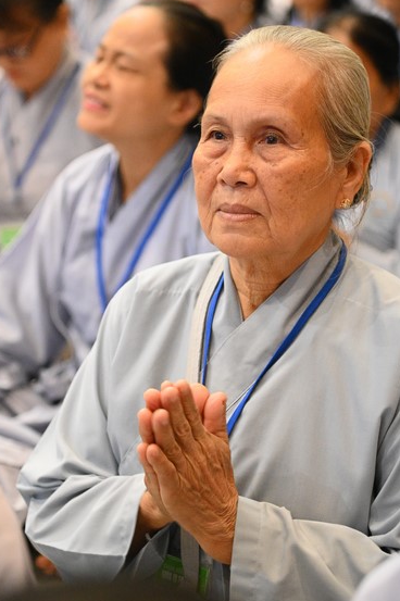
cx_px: 170
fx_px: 2353
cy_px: 301
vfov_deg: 14.6
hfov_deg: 9.7
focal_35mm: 141
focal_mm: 120
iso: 10000
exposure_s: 1/160
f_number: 4
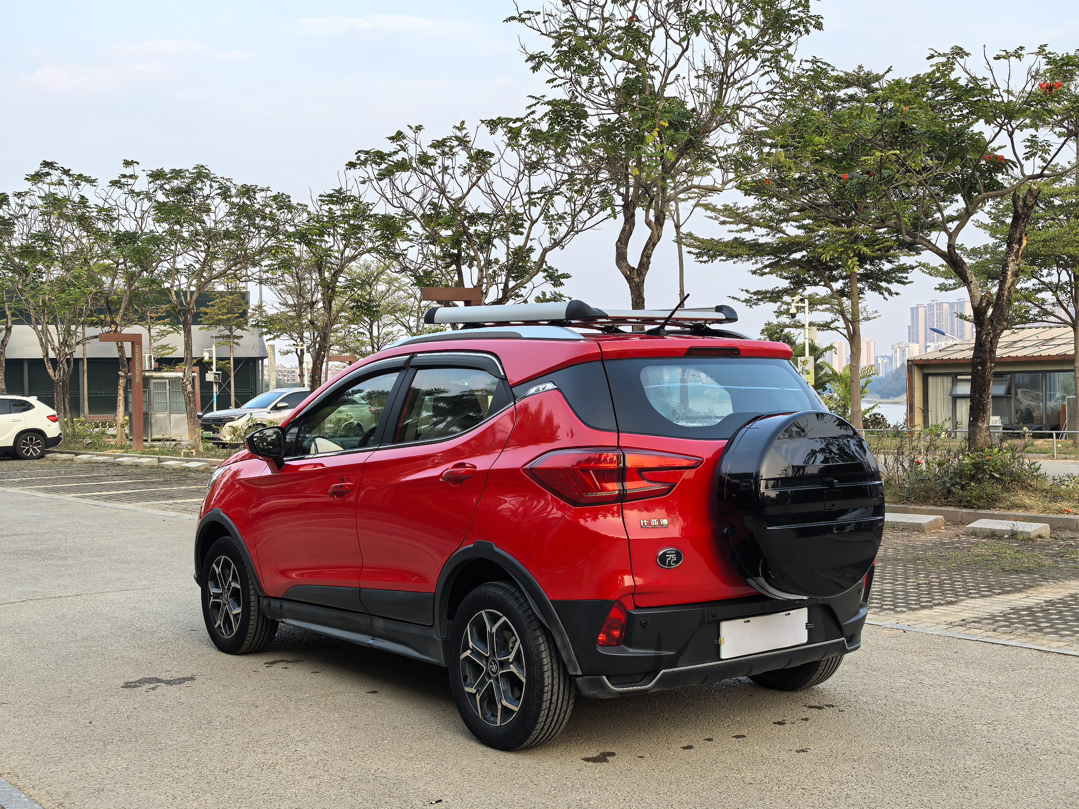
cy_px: 404
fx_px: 1278
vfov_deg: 35.1
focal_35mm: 41
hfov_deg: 45.8
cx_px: 540
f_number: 2
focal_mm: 6.98
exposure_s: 1/193
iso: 50
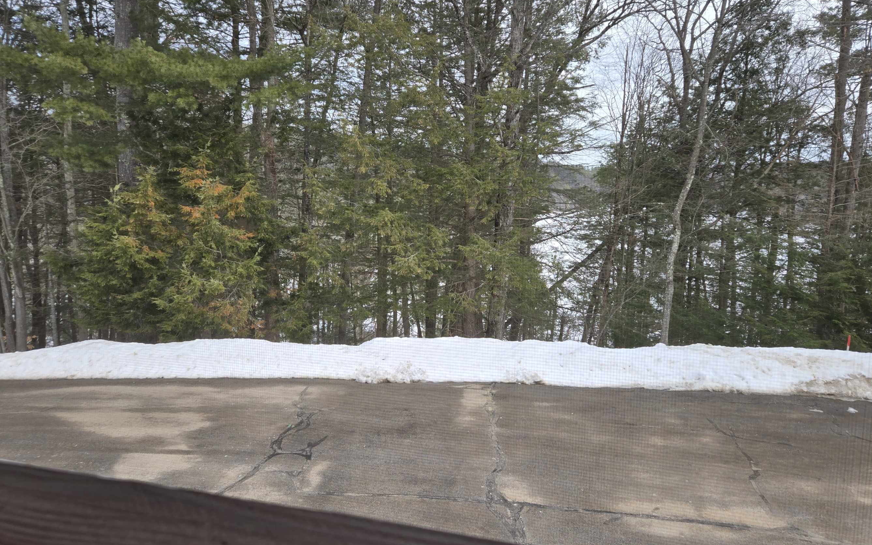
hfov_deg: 66.5
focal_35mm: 28
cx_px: 443
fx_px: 665
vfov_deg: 44.5
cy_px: 267
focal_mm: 5.4
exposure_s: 1/622
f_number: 1.8
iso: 25
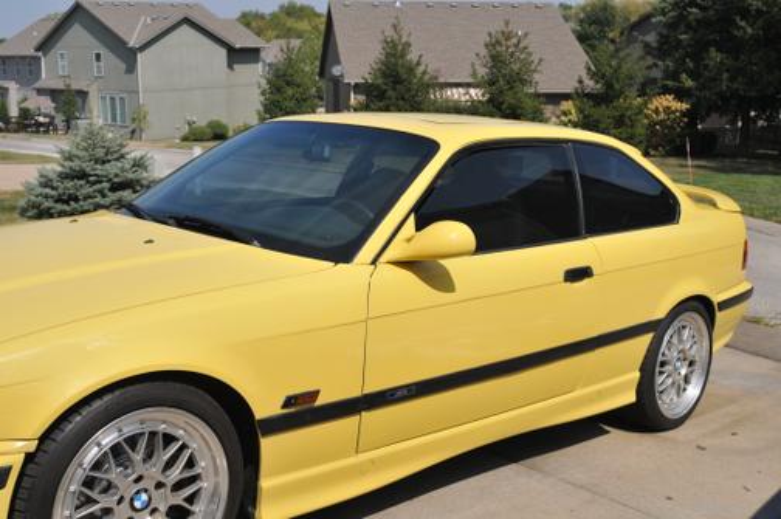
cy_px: 260
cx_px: 390
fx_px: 910
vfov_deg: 31.8
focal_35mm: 42
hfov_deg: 46.4
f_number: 7.1
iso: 400
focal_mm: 28
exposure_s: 1/3200
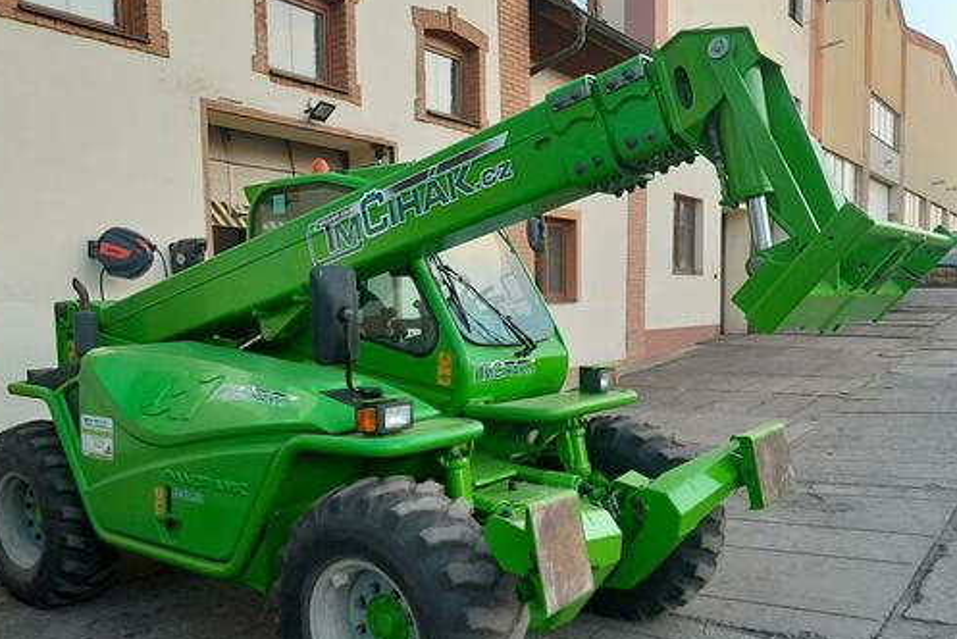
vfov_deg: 42.2
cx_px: 429
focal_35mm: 31
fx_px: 825
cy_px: 385
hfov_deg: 60.1
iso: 160
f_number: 1.8
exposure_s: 1/50
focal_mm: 4
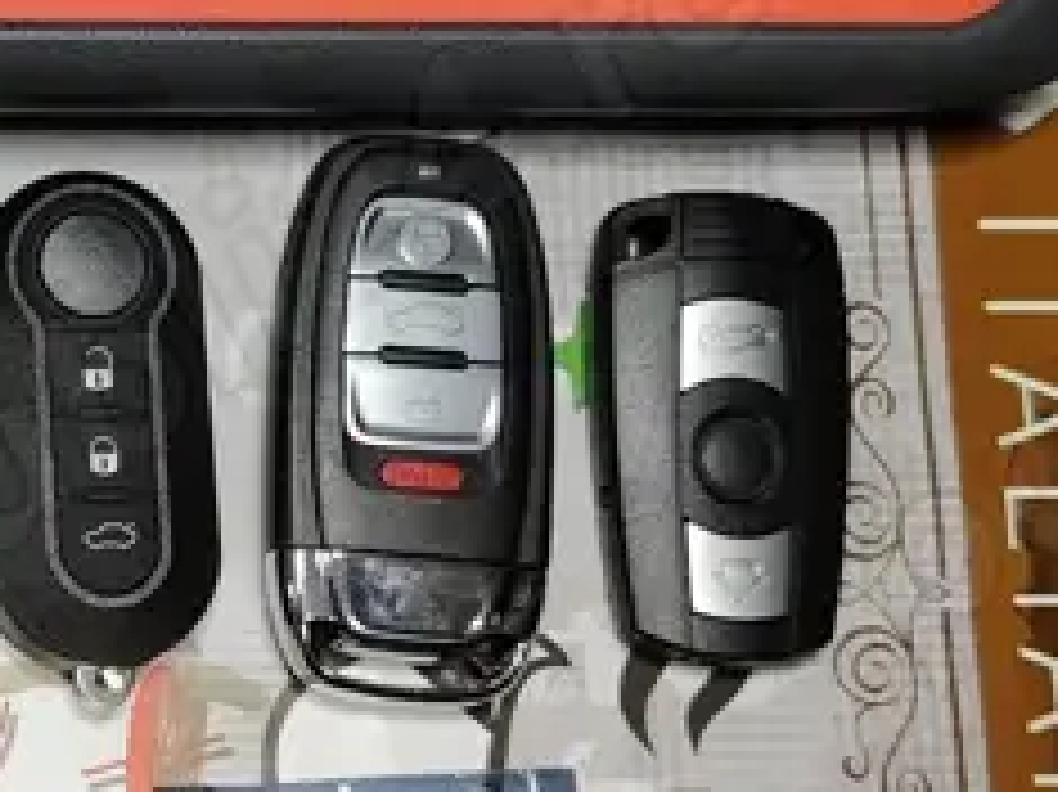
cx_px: -243
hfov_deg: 18.2
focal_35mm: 102
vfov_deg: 14.5
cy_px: 356
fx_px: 3116
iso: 294
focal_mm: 5.25
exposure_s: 1/33.3
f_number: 1.75
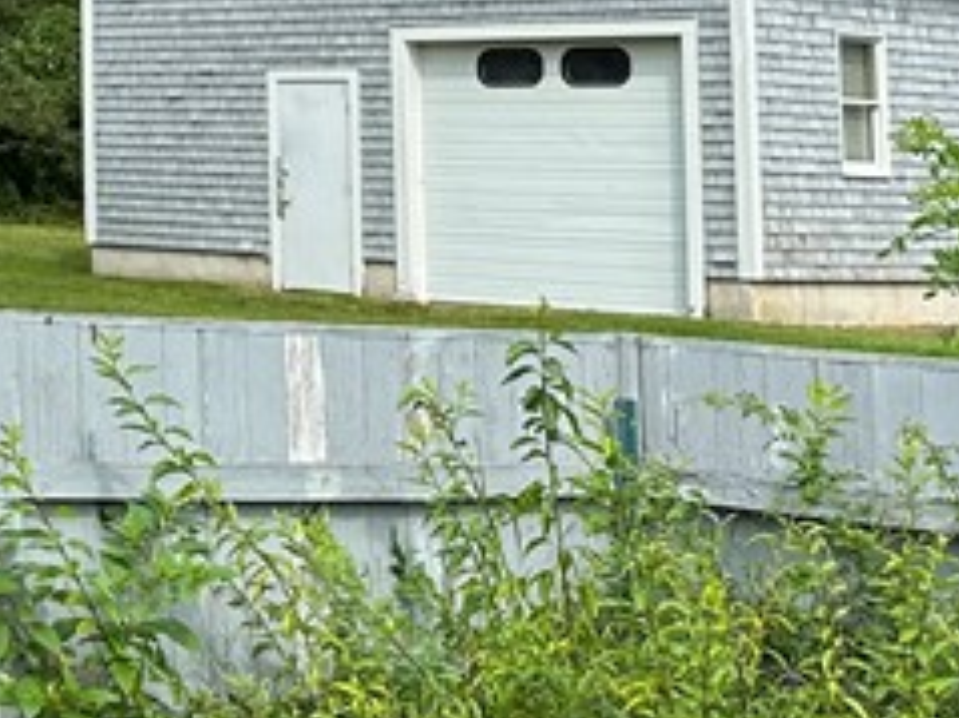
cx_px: -710
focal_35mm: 103
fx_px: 2852
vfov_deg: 13.8
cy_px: -201
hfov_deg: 16.4
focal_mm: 6.86
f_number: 1.78
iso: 80
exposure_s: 1/1916
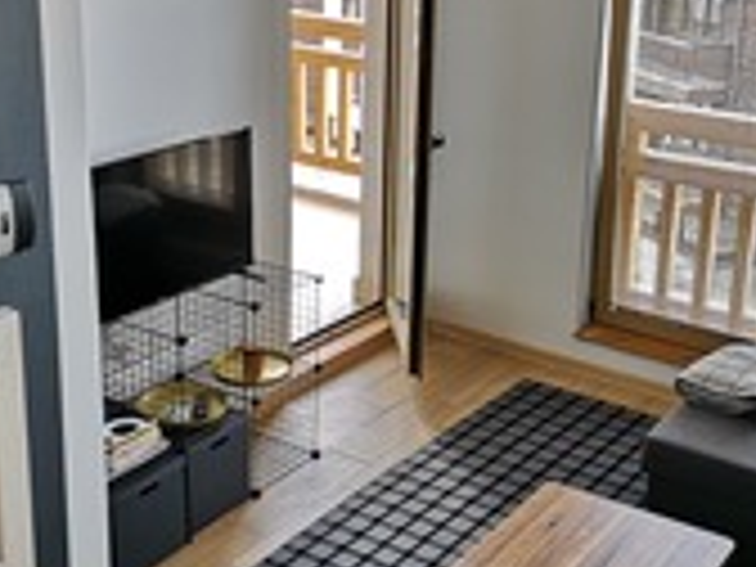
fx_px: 1267
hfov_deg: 33.2
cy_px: 216
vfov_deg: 25.2
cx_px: 432
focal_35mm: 58
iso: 50
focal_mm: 5.58
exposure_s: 1/50
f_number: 1.8
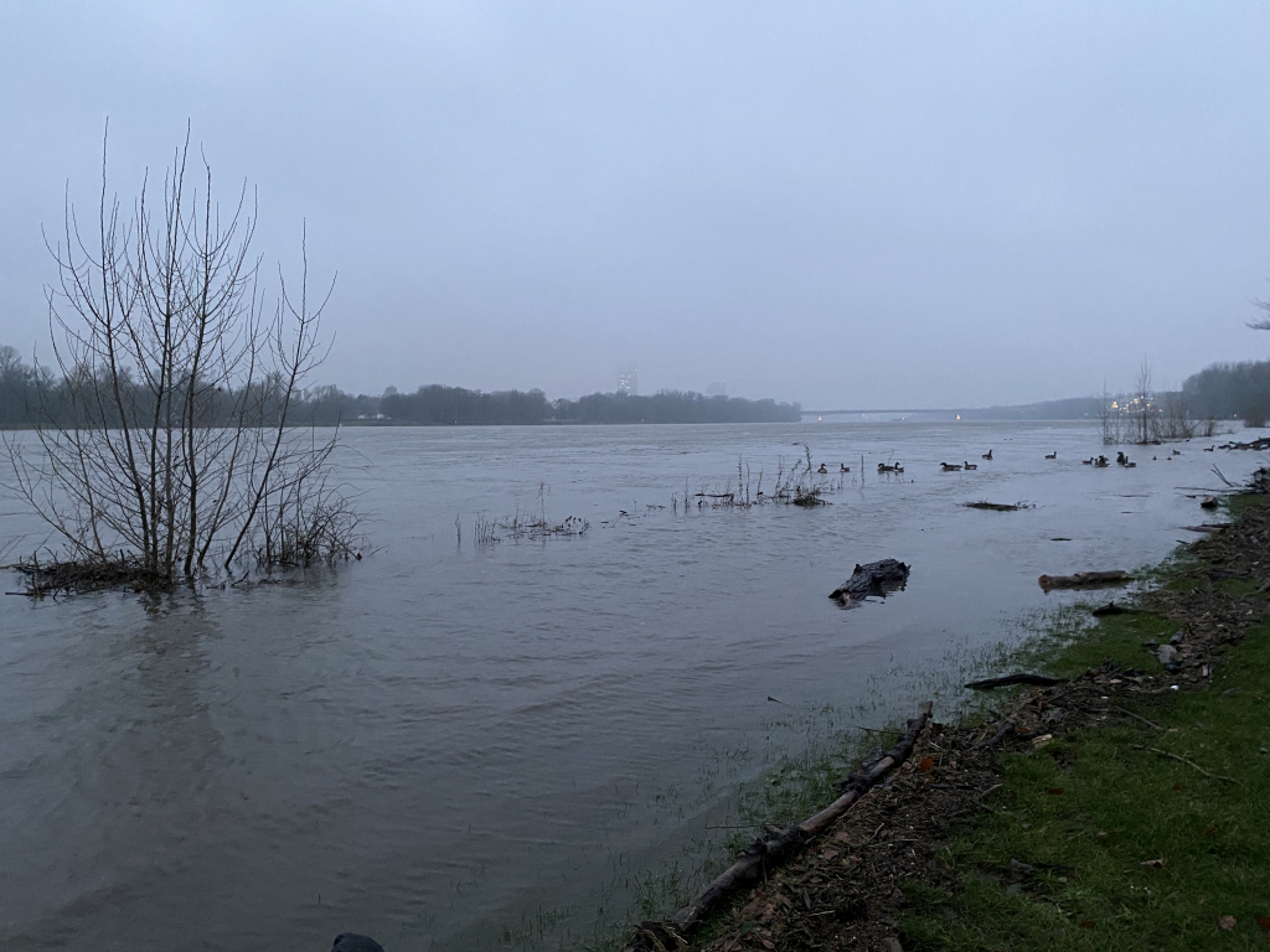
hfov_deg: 67.3
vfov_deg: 53.1
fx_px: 954
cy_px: 476
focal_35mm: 26
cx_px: 635
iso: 640
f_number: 1.8
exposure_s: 1/32
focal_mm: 4.25
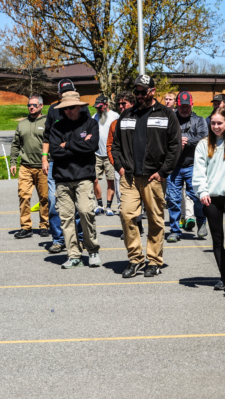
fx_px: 1177
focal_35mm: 111
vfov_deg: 19.3
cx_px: 190
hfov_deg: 10.9
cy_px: 201
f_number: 10
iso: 200
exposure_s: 1/400
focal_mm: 70
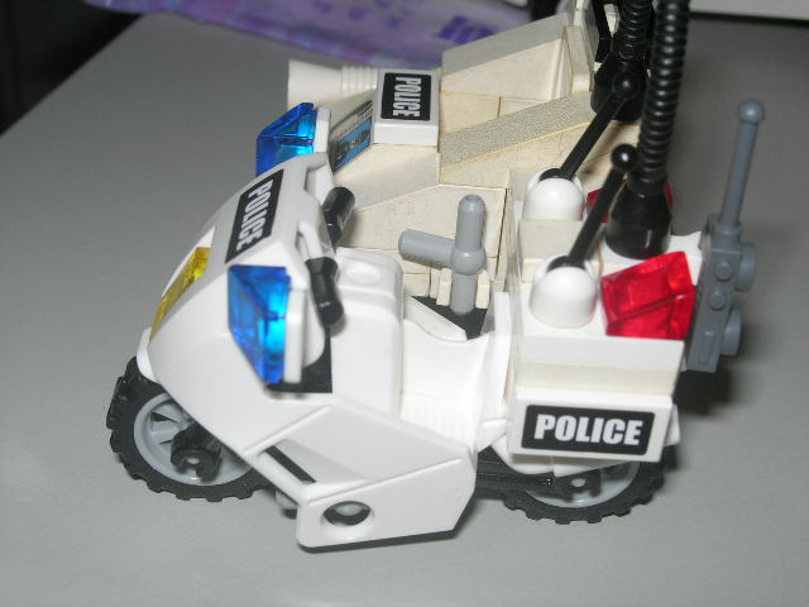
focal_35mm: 61
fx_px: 1426
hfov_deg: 31.7
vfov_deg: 24.0
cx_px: 404
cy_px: 304
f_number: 5.9
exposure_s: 1/60.1
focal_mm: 12.7
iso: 64
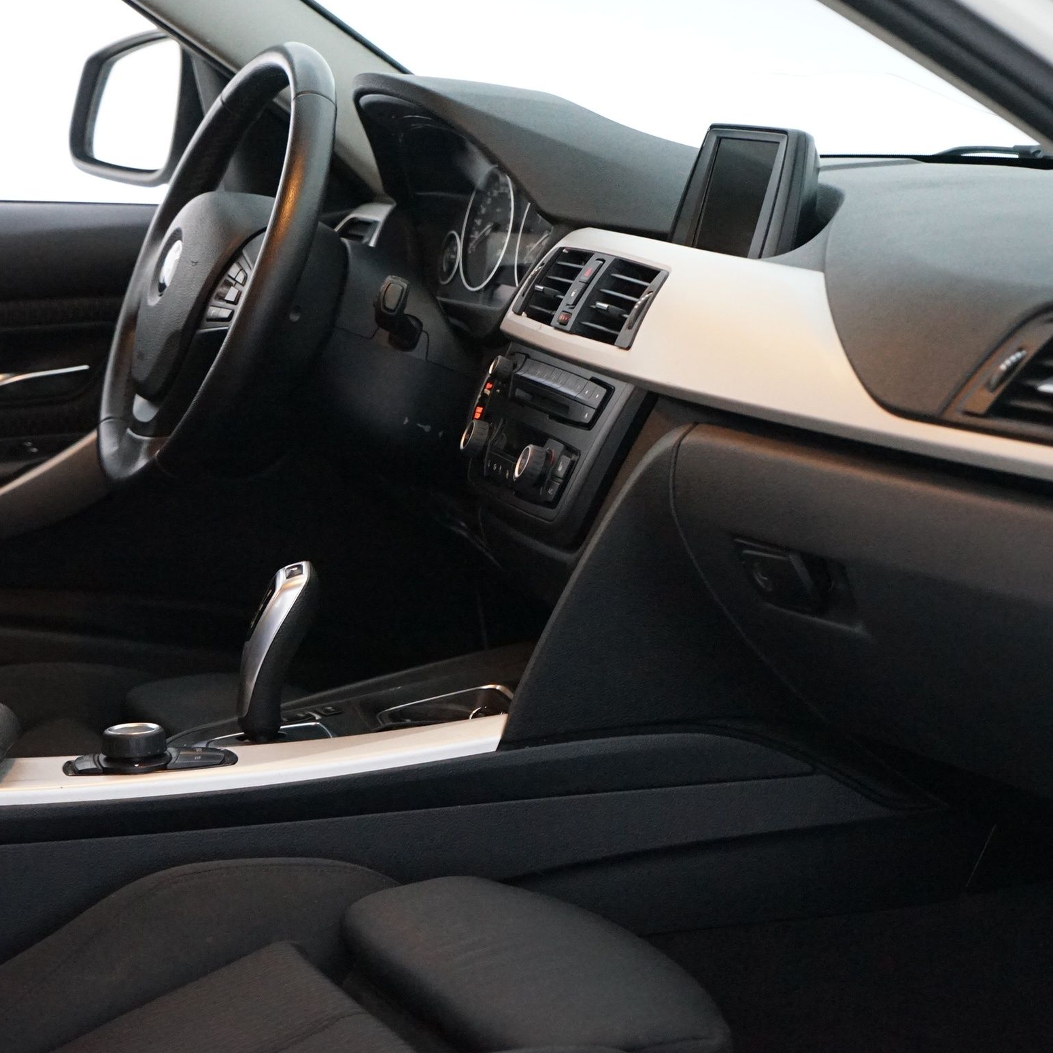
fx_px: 3304
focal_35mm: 96
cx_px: 503
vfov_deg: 18.1
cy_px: 526
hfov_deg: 18.1
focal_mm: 70
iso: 6400
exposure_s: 1/30
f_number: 5.6
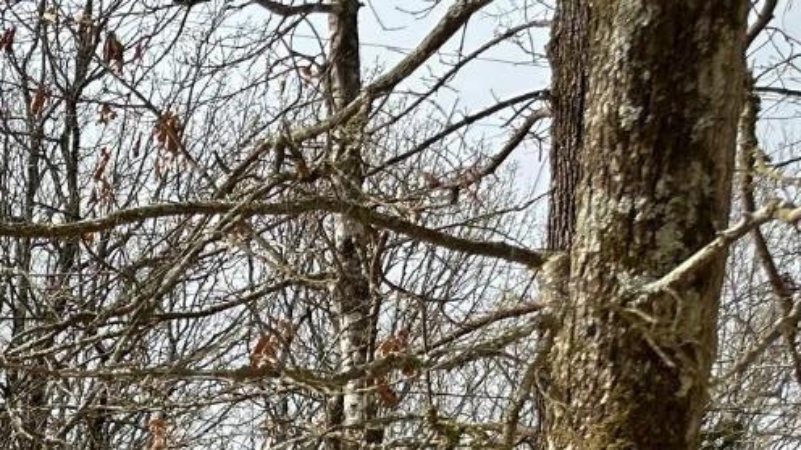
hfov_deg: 22.5
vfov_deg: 13.3
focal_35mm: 79
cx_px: -365
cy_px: 880
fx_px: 1678
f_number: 1.78
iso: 80
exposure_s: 1/3058
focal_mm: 6.86
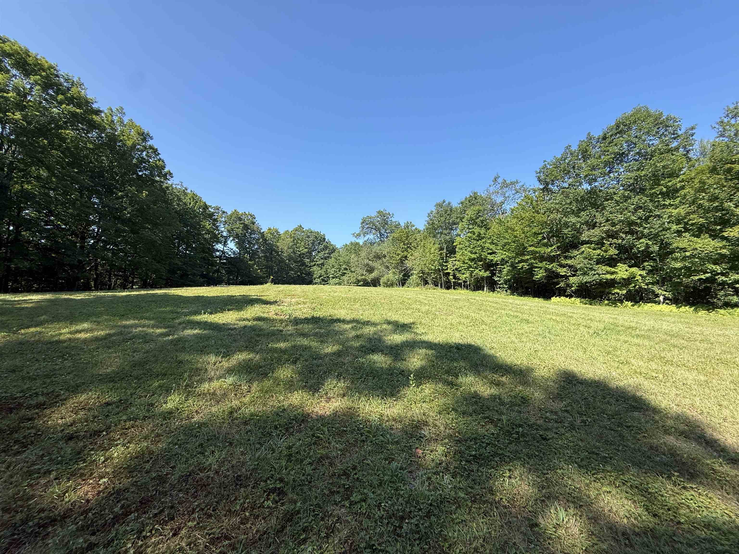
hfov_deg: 102.1
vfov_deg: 85.7
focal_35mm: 14
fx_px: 299
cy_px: 277
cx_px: 370
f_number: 2.2
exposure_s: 1/799
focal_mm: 2.22
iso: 50
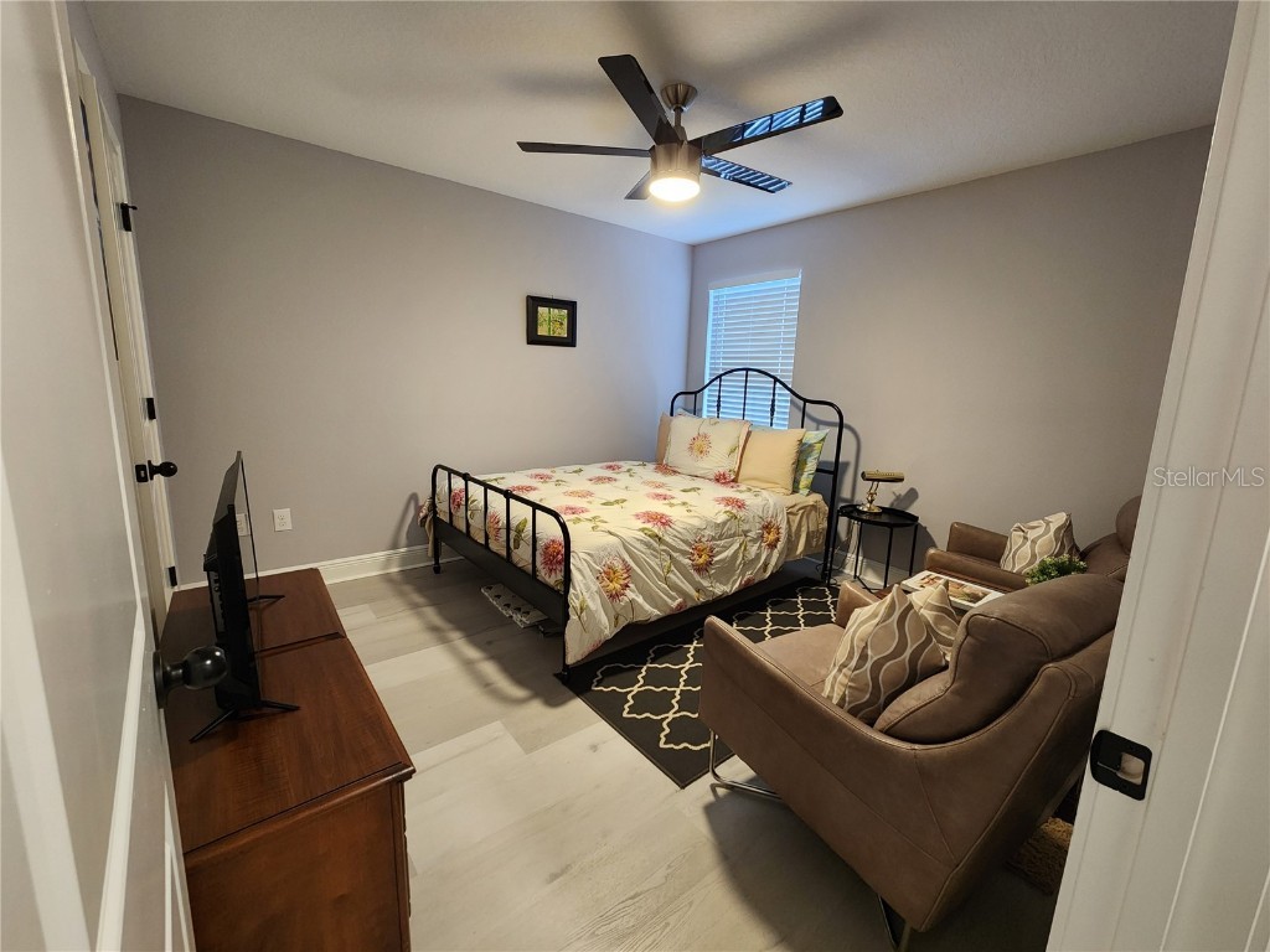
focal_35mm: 13
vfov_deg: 89.9
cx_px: 635
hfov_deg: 106.2
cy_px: 476
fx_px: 477
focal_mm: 2.2
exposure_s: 1/30
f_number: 2.2
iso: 320
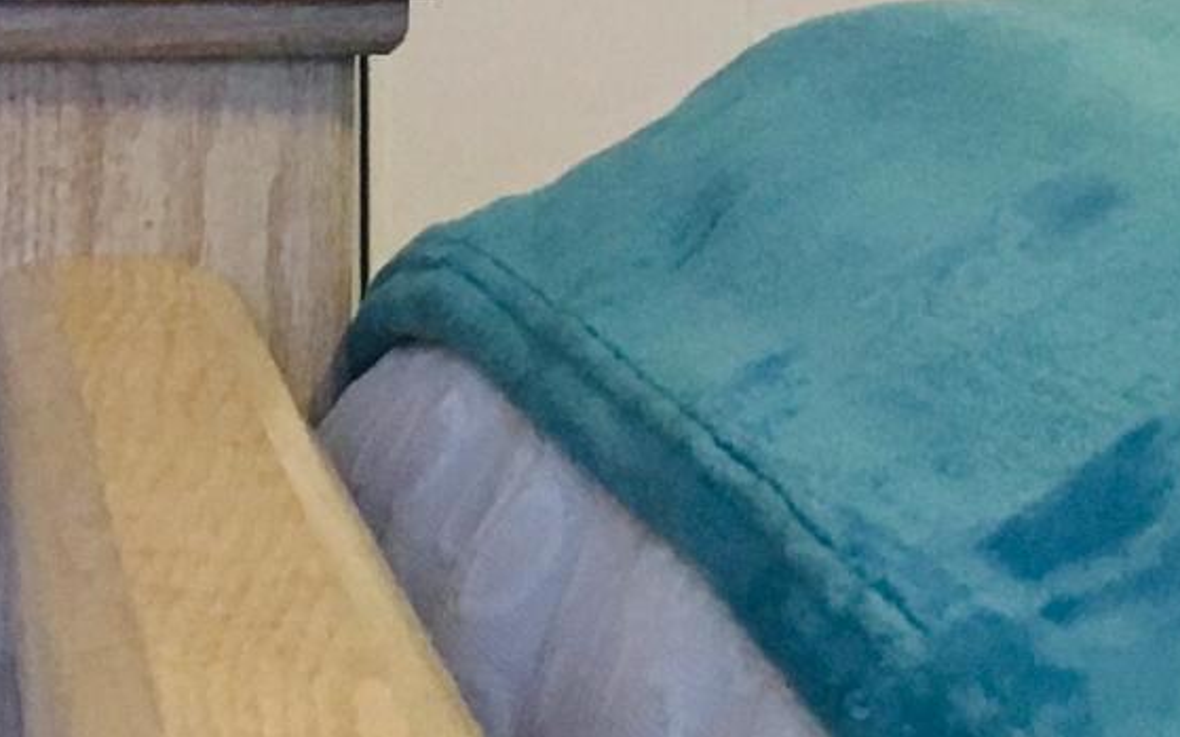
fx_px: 5305
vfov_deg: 7.5
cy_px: -872
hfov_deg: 12.7
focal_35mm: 165
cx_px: 722
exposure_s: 1/33
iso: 125
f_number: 2.2
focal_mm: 4.15
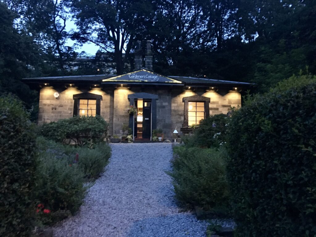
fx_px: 265
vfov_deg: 48.2
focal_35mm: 29
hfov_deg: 61.7
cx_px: 158
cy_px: 118
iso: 500
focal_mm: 4.15
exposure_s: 1/17
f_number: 2.2
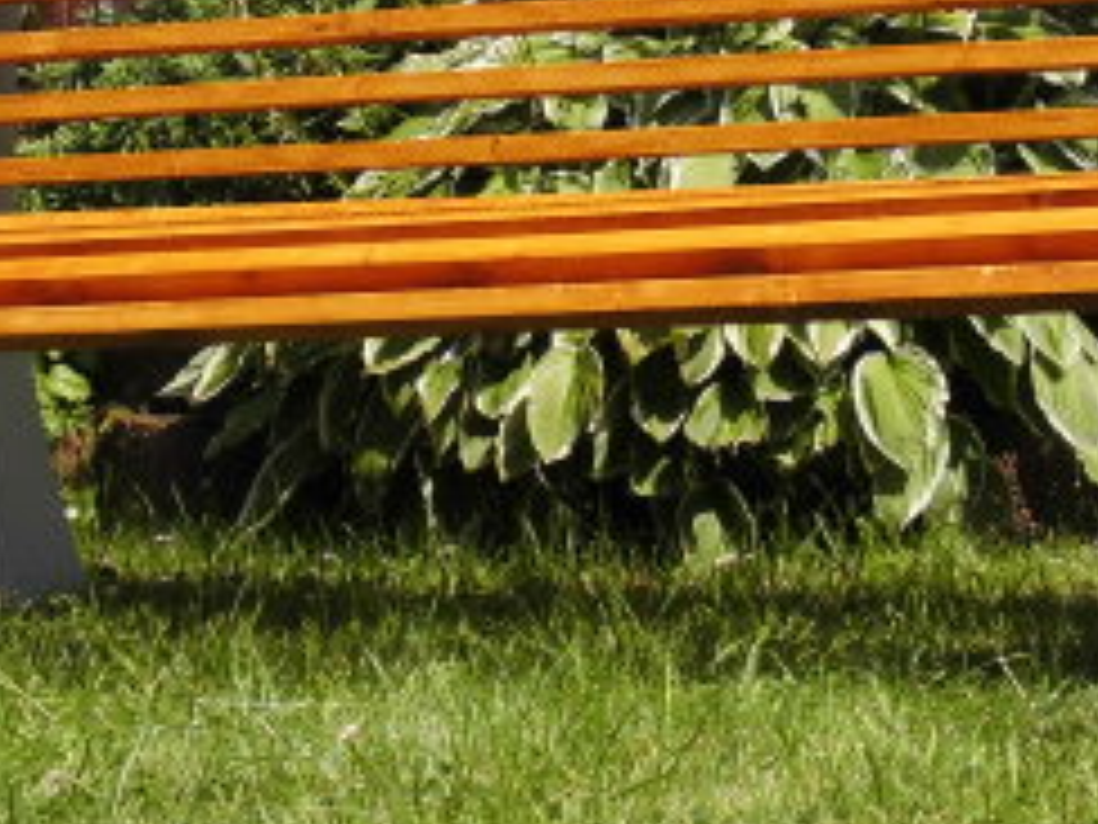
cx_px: 549
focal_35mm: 131
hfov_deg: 15.1
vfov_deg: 11.3
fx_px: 4155
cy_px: 293
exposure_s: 1/125
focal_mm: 8.85
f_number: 11.21
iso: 125
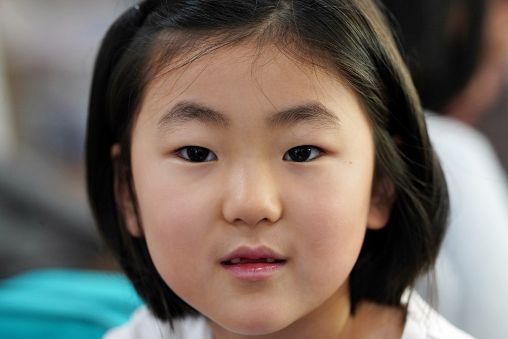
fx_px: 2060
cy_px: 170
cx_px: 254
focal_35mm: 146
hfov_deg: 14.1
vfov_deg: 9.4
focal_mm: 146
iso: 1600
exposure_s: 1/160
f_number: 4
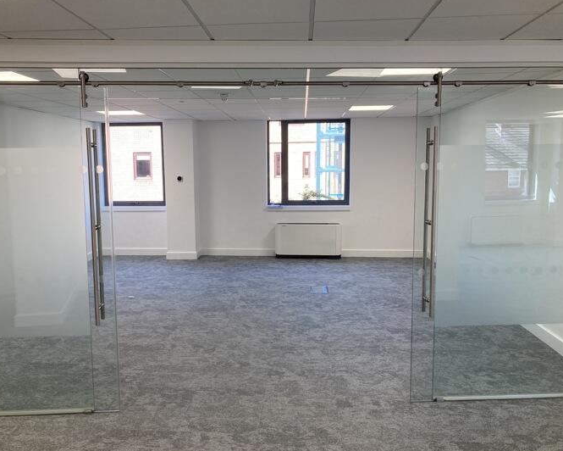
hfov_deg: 58.7
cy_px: 228
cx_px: 259
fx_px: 500
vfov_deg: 48.5
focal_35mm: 30
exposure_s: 1/96
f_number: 1.8
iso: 32
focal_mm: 3.99
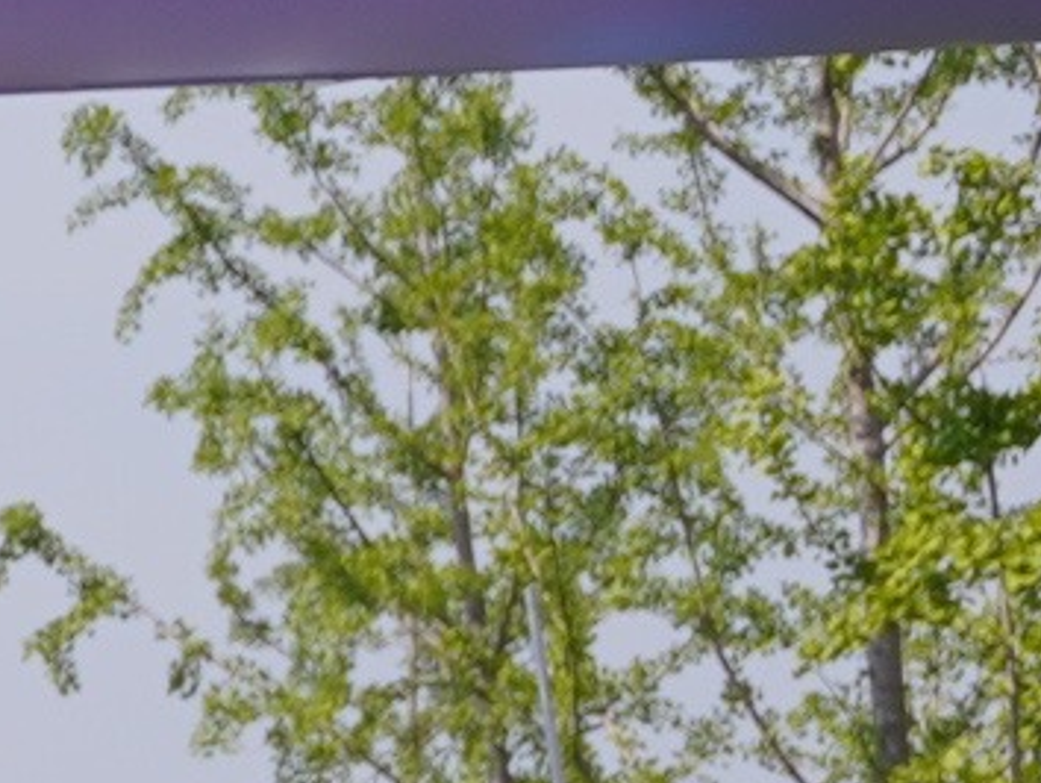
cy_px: 911
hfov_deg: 5.9
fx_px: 8817
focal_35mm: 293
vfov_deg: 5.1
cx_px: -2817
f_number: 2.8
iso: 100
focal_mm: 24
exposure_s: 1/2500
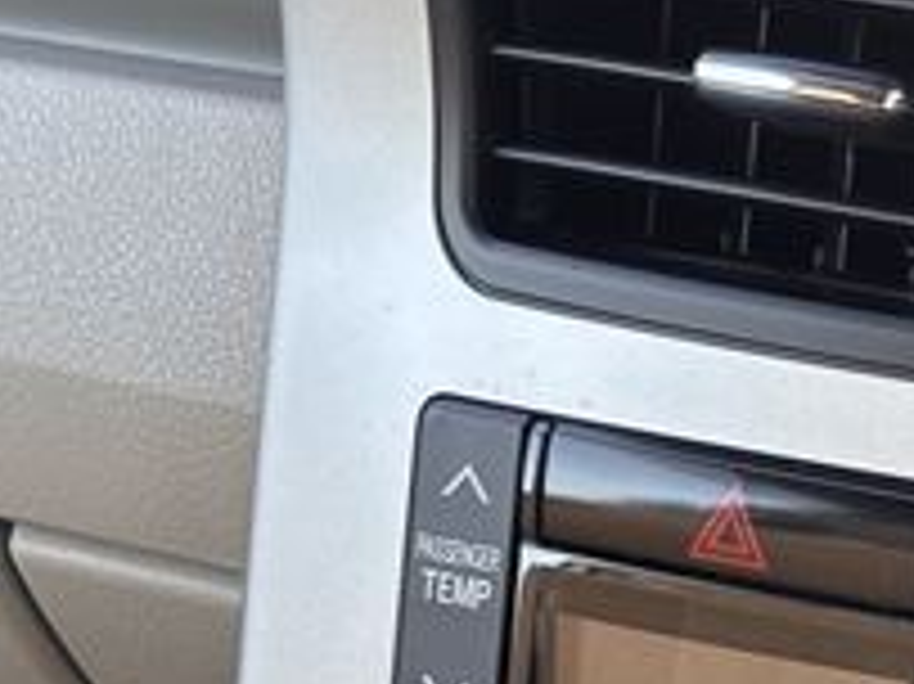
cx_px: 1004
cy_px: 882
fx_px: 4328
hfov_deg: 11.9
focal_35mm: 164
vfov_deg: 8.9
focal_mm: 5.96
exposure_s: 1/68
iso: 40
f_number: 1.6
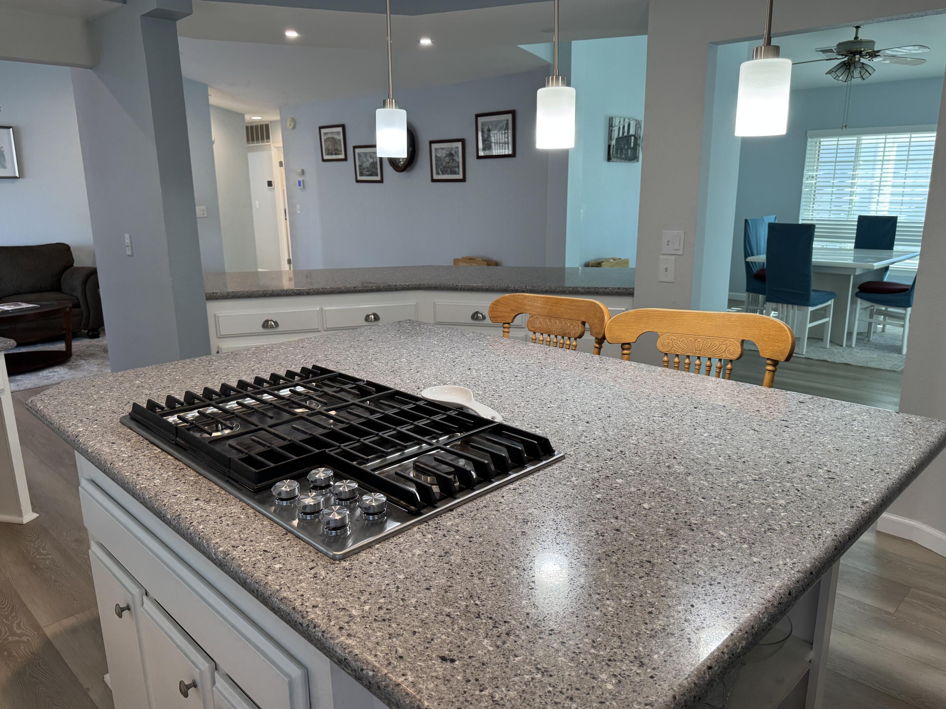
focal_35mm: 25
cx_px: 469
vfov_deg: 54.9
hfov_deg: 69.4
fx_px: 683
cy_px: 351
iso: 125
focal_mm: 6.76
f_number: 1.78
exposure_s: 1/120
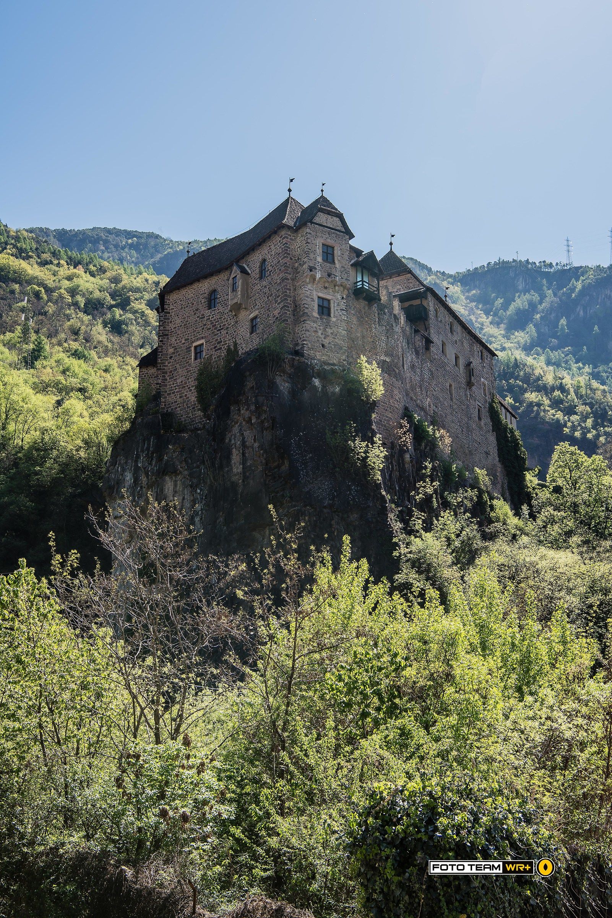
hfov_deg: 30.5
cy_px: 459
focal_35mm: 44
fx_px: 1121
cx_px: 306
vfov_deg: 44.5
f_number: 8
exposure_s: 1/160
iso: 100
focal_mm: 44
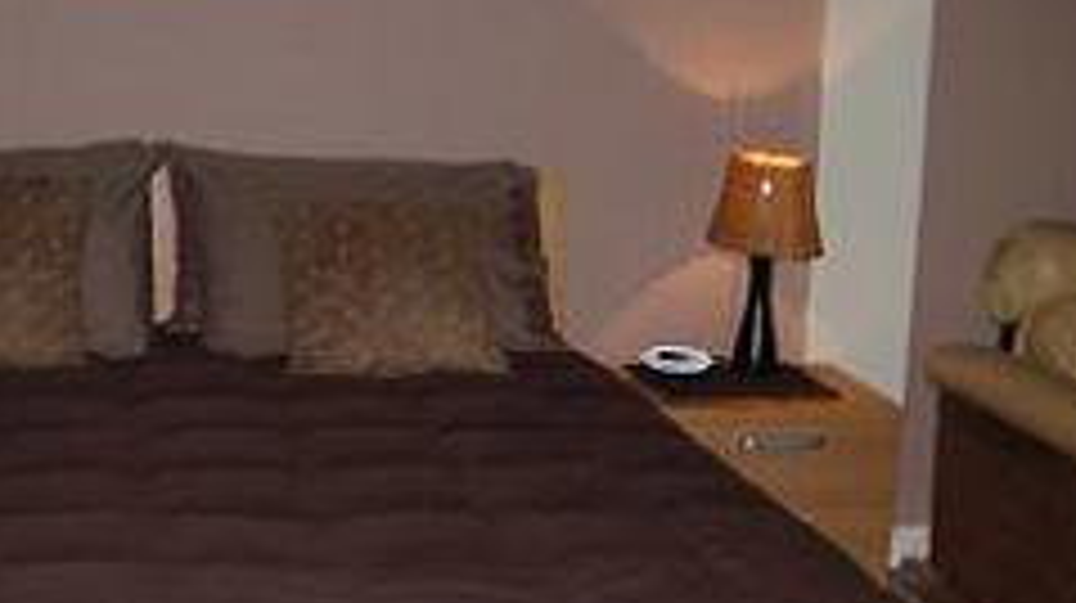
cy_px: 351
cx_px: 140
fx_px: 2224
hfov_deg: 26.4
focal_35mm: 78
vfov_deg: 15.4
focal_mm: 5.8
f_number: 2.6
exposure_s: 1/60
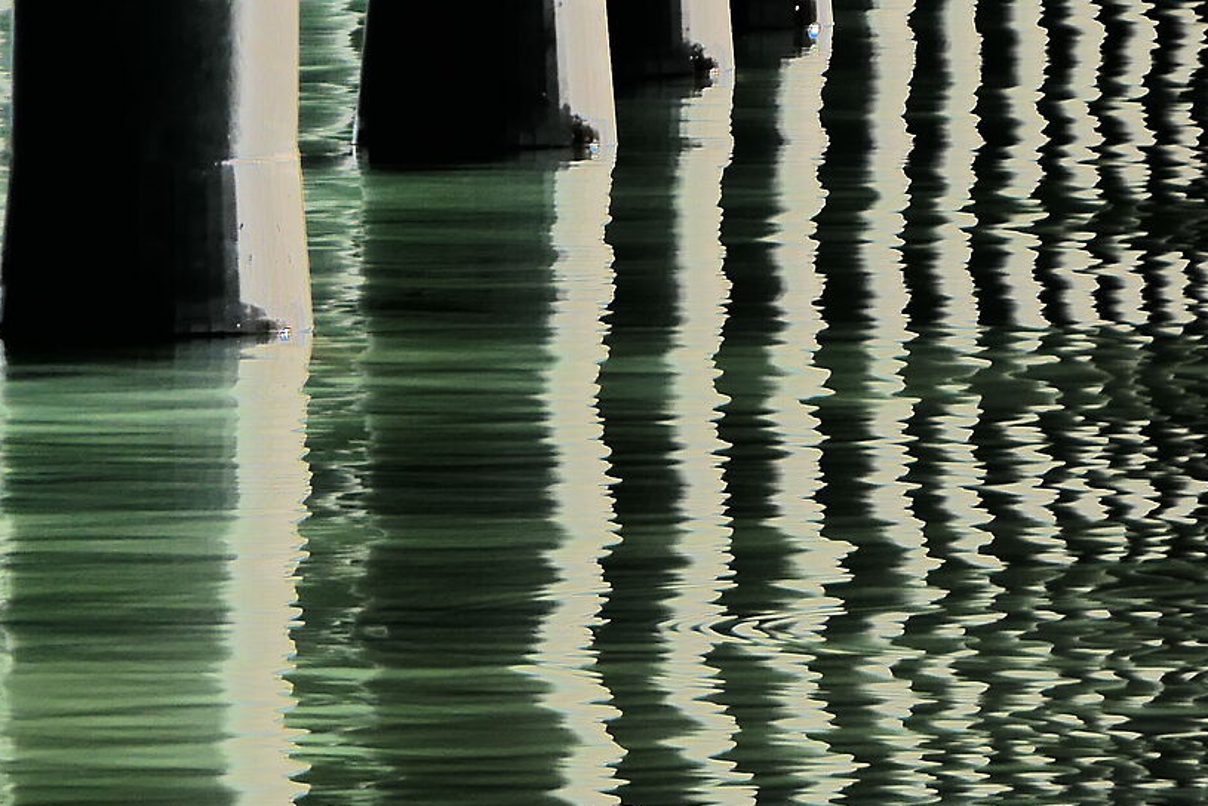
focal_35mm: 680
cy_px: -50
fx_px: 22825
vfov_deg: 2.0
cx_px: 880
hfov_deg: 3.0
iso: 125
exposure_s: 1/160
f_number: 4.4
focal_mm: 84.7
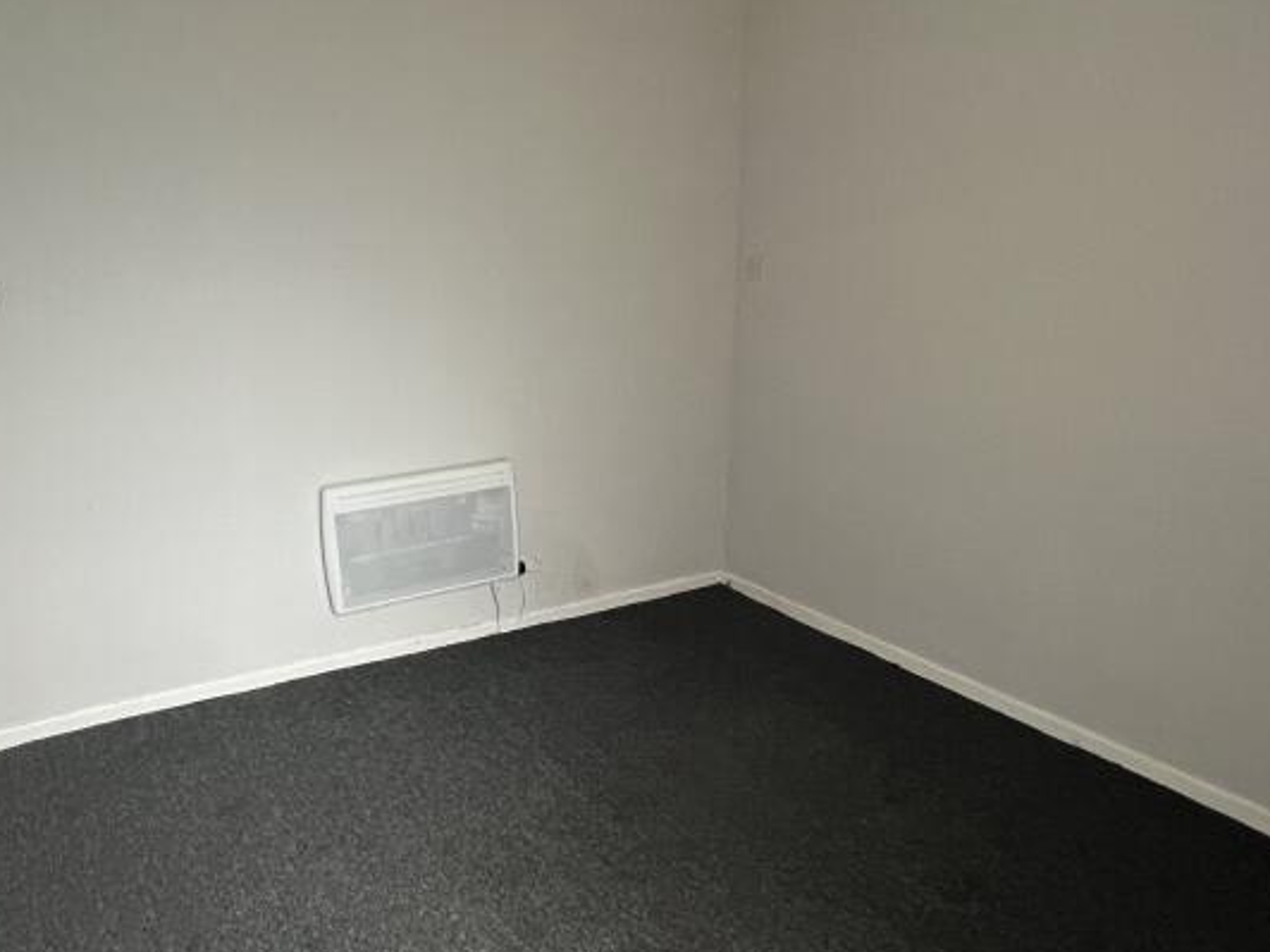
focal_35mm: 25
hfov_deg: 69.4
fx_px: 917
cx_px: 618
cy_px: 472
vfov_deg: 54.9
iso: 400
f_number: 1.8
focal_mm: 1.57
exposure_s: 1/60
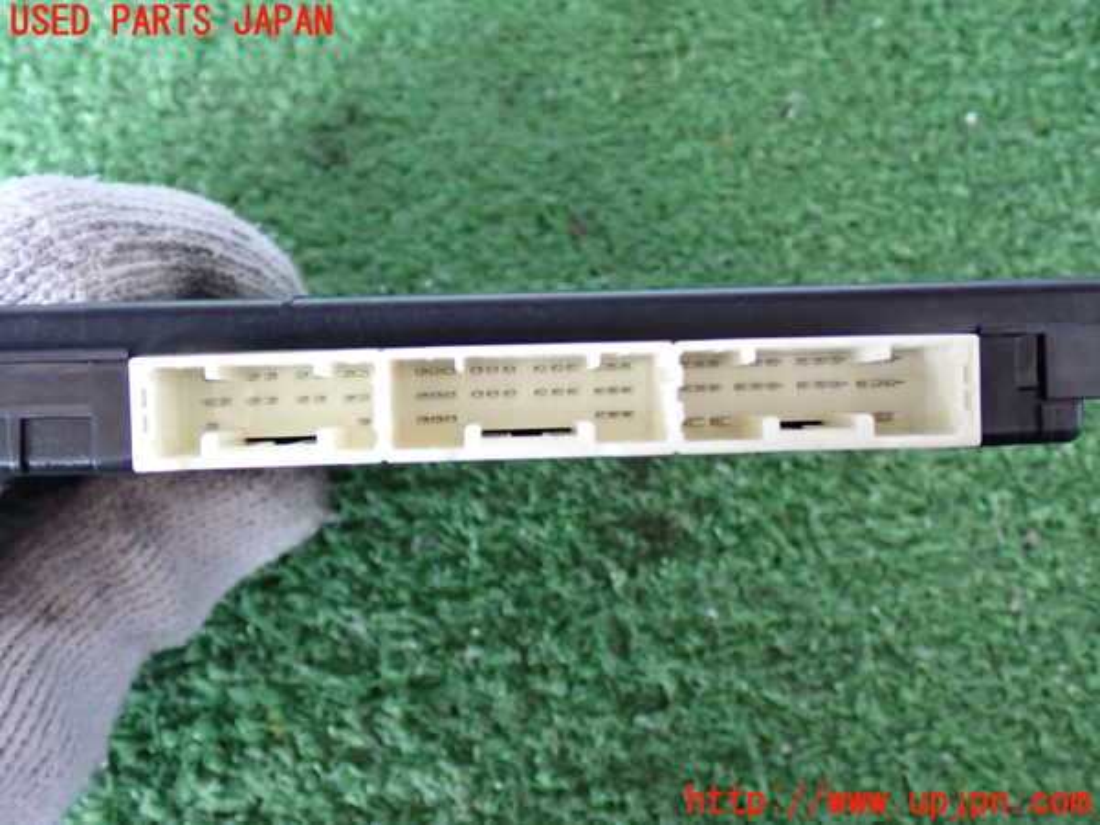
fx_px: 1398
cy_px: 412
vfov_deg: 32.9
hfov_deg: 42.9
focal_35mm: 44
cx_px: 550
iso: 640
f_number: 2.9
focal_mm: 7.84
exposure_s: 1/40
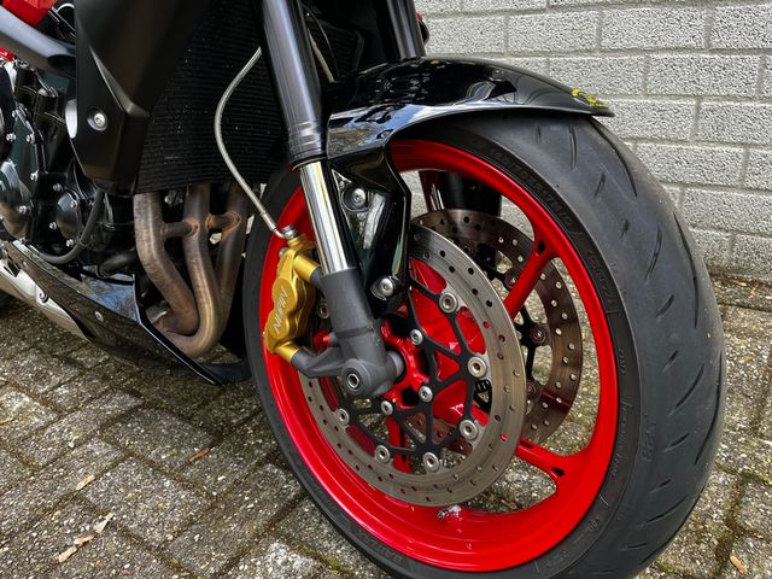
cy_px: 290
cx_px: 386
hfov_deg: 67.3
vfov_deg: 53.1
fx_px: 580
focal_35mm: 26
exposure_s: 1/122
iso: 64
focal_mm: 5.1
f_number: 1.6
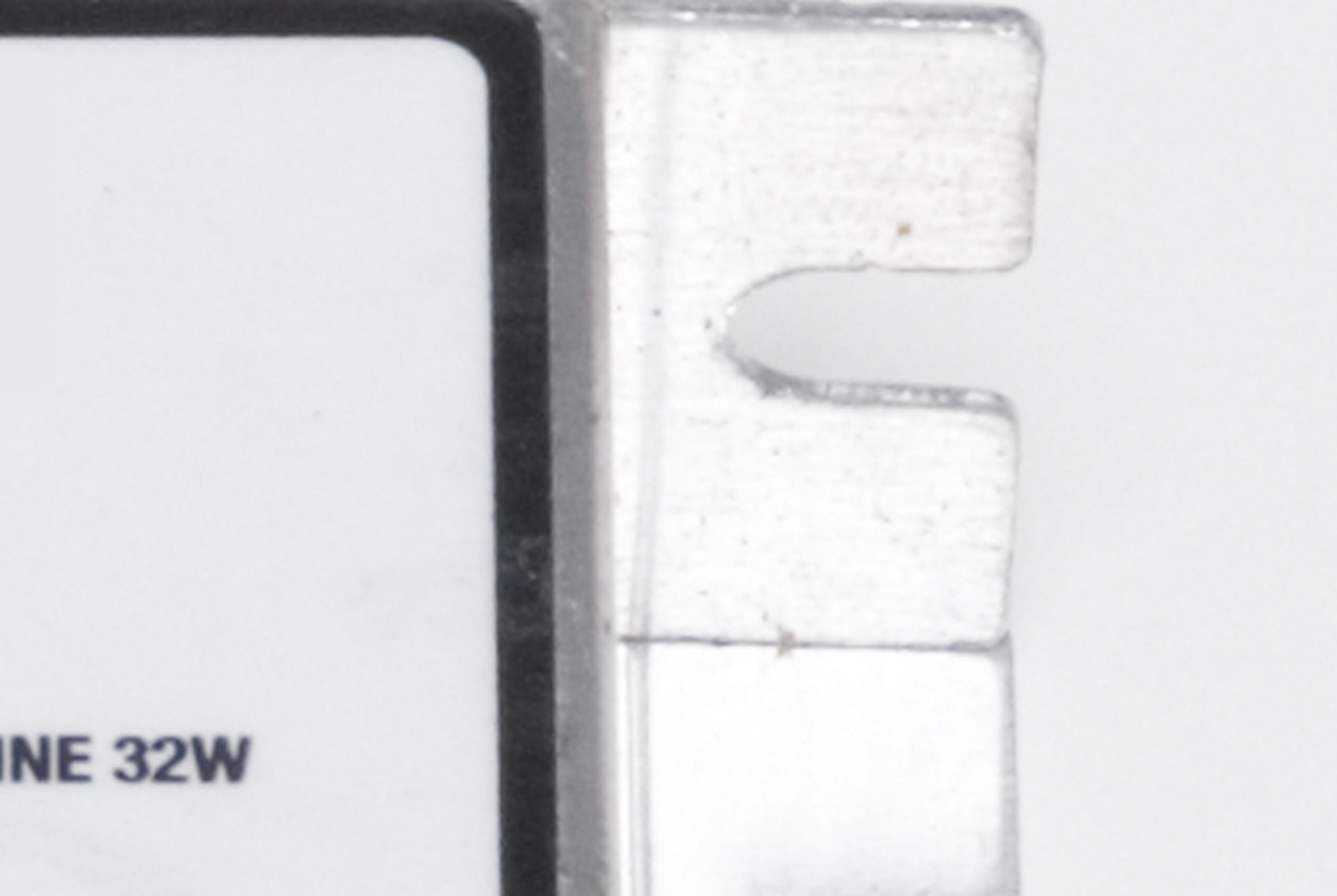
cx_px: -762
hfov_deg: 3.7
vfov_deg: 2.5
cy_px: 1401
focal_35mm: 550
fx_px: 20455
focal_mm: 70
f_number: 18
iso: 160
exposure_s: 1/250
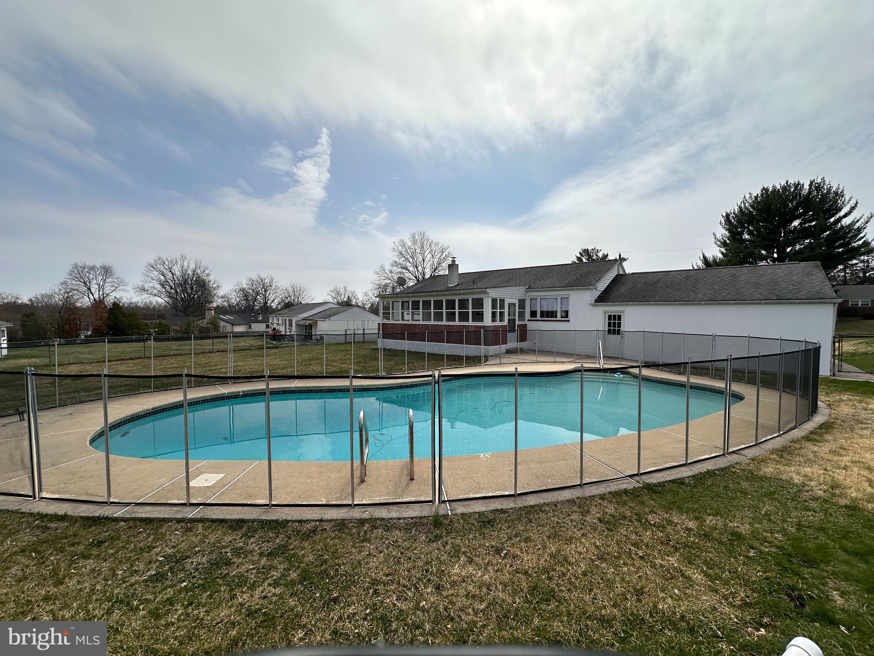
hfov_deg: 102.1
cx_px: 437
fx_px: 353
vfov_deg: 85.7
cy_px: 328
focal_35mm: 14
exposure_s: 1/5051
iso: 50
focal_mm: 2.22
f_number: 2.2
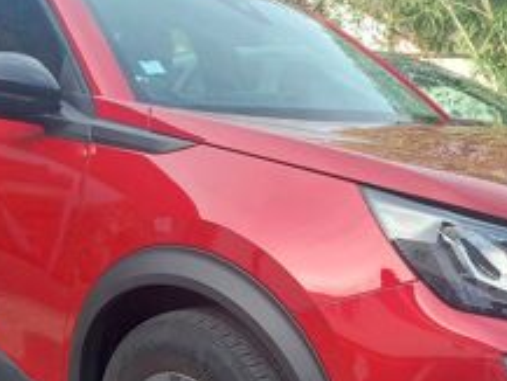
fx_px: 777
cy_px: 323
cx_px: 231
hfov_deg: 36.1
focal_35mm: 53
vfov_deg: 26.8
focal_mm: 5.23
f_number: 1.8
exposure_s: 1/174
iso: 40
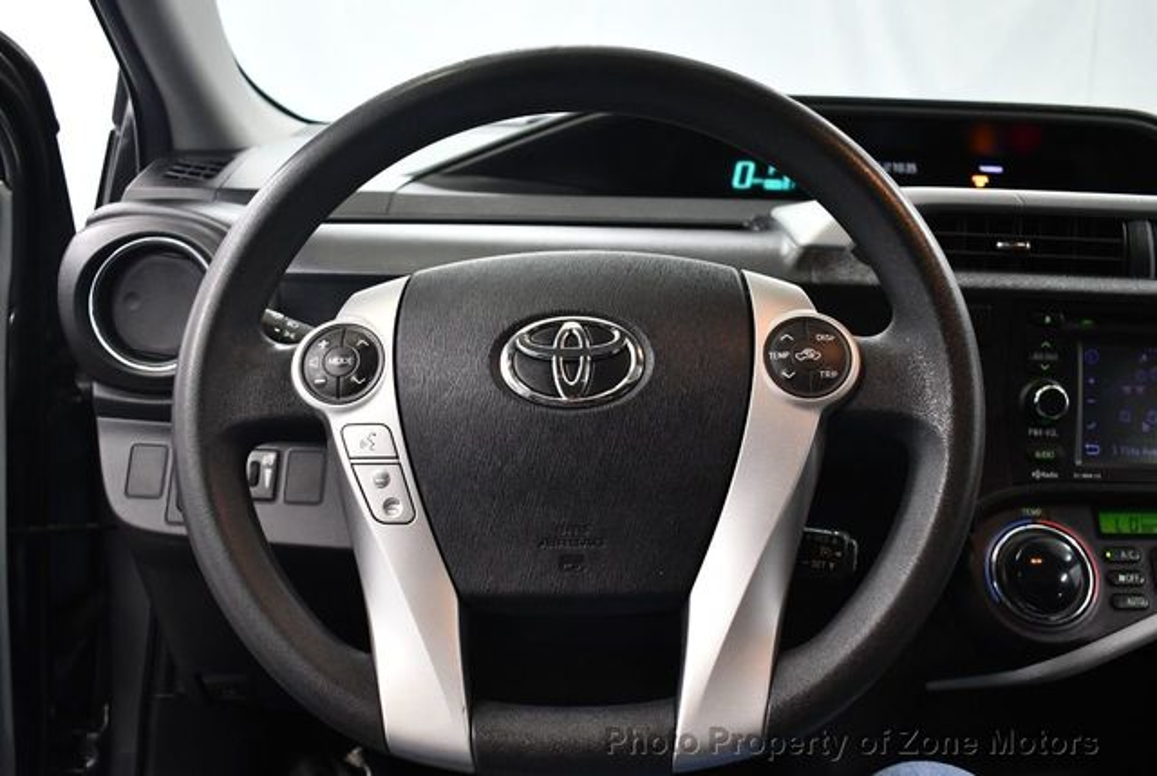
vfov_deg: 37.0
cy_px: 388
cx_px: 578
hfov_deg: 53.1
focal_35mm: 36
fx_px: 1159
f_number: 3.5
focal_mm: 18
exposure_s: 1/125
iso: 2000
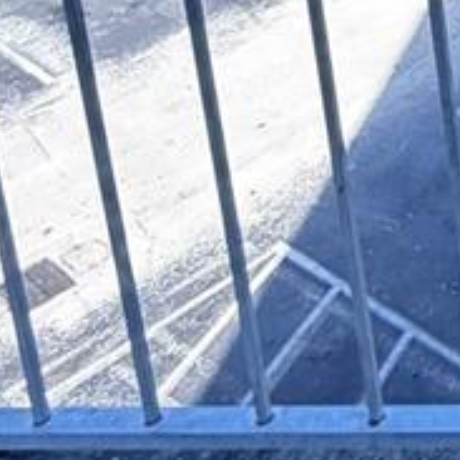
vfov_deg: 17.0
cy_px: -407
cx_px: 980
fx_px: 1218
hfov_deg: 15.7
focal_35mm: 81
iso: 320
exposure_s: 1/64
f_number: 2.2
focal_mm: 2.22
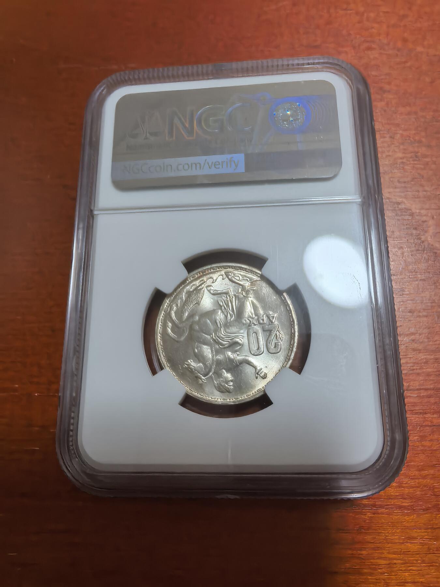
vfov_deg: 71.6
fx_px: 407
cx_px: 220
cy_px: 294
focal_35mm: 24
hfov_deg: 56.8
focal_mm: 1.68
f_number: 2.2
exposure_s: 1/33.3
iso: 160
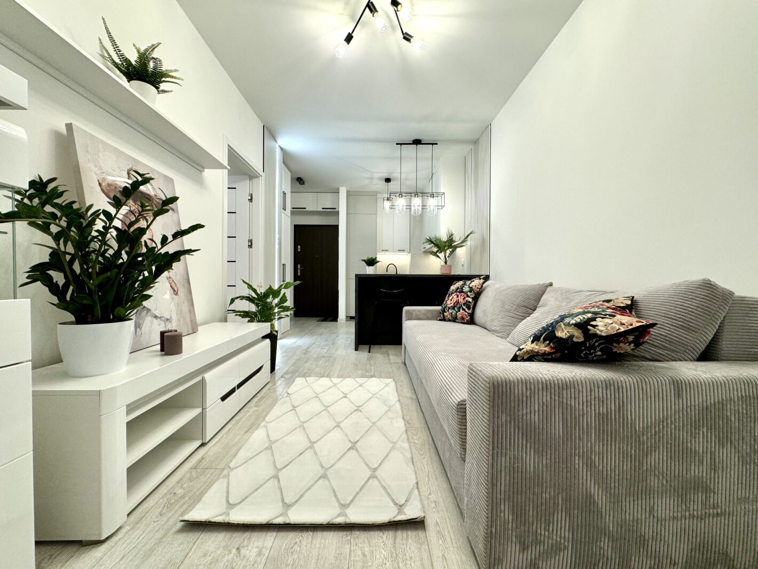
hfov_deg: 102.1
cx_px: 379
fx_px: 307
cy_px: 284
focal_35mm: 14
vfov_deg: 85.7
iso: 200
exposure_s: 1/99
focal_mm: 2.22
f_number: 2.2
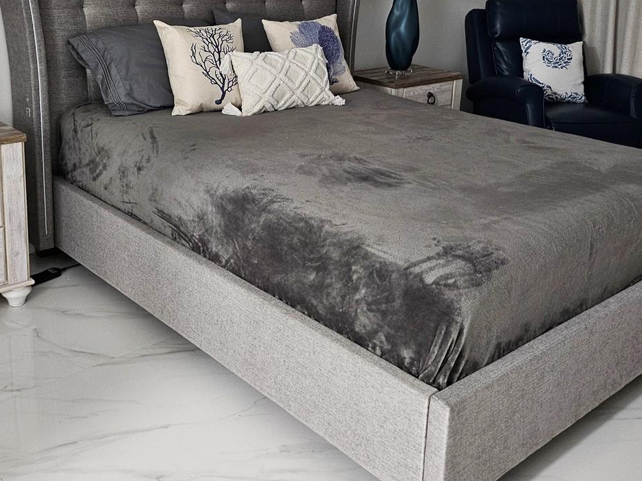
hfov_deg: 45.8
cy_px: 131
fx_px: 760
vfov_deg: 34.5
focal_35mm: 41
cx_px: 310
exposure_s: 1/24
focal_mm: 5
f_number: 1.8
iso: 640
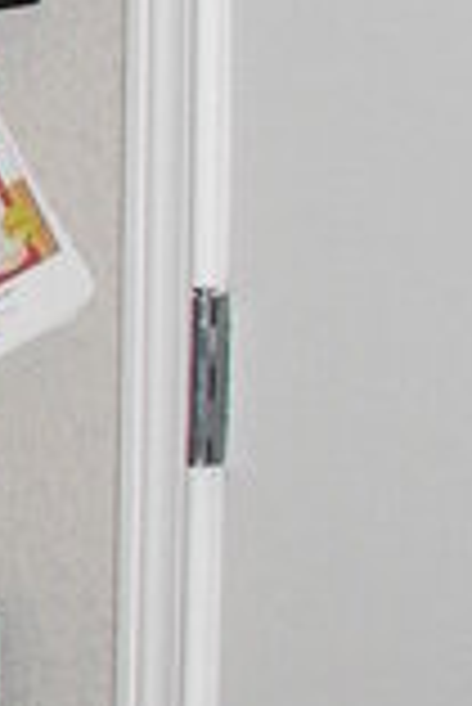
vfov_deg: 11.5
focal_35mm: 179
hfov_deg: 7.2
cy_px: 301
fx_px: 3512
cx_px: -636
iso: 100
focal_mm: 6
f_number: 2.8
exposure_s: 1/30
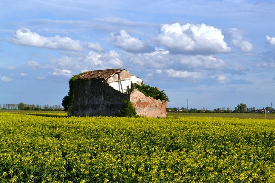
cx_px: 138
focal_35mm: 82
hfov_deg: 24.6
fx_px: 630
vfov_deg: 16.5
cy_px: 92
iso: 800
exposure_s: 1/800
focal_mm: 55
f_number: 14
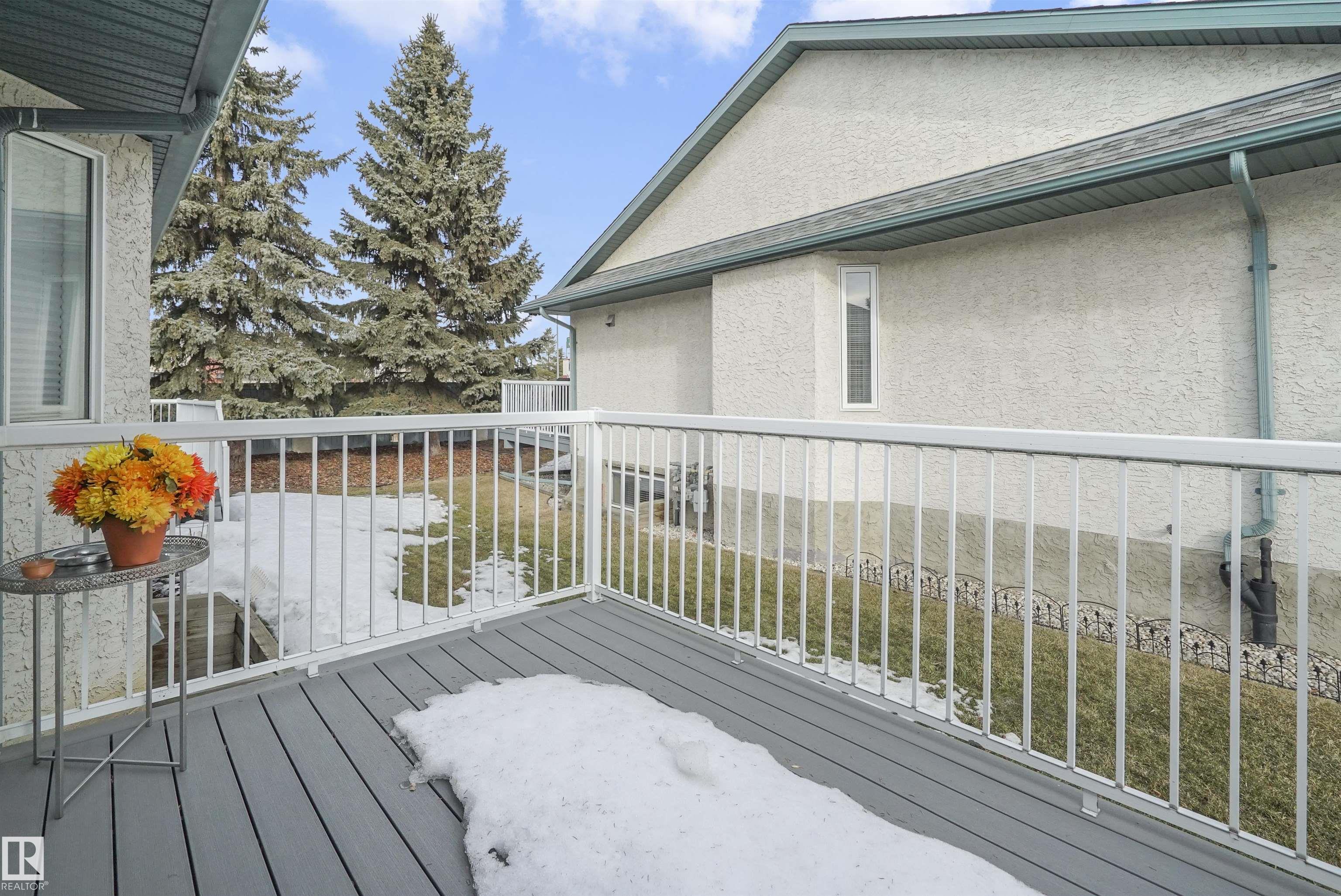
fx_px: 596
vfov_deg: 73.8
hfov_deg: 96.7
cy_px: 448
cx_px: 670
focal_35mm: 16
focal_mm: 16
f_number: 7.1
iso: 1600
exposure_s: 1/2000
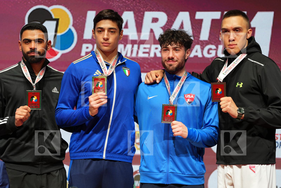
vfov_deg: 7.8
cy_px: 94
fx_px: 1373
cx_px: 140
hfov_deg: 11.7
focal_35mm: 176
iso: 250
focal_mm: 176
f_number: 2.8
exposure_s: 1/250
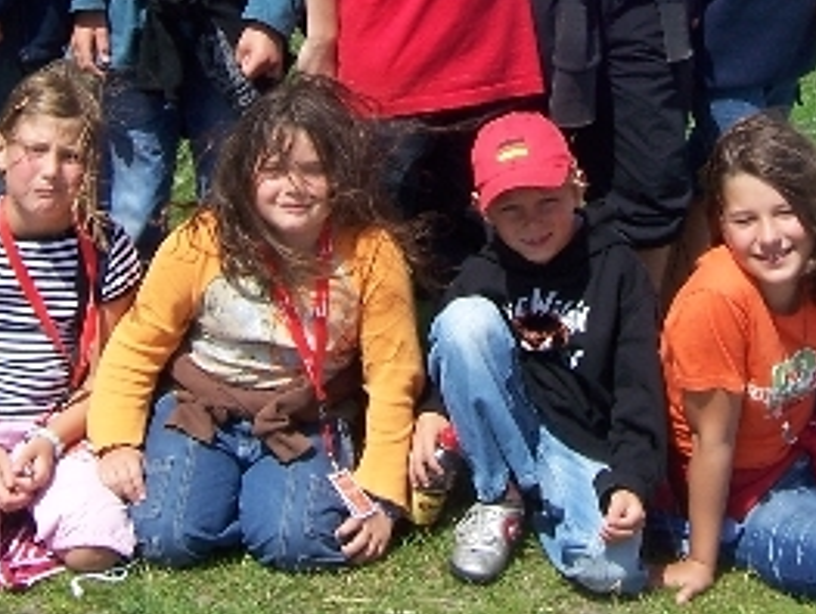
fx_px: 2597
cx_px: 555
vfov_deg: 13.2
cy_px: -85
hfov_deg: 17.8
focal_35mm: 110
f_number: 5
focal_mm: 7.7
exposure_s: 1/400
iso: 80
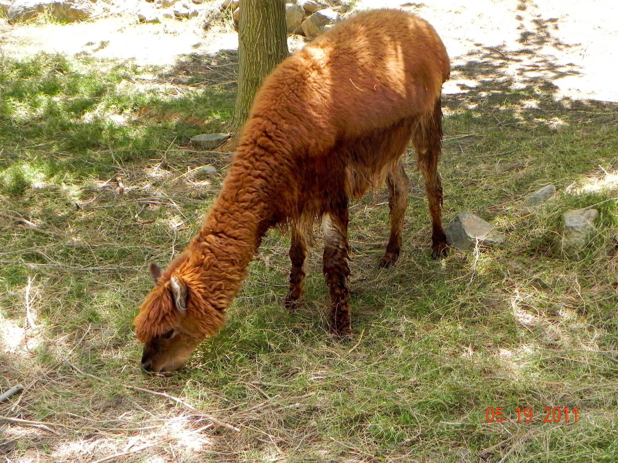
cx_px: 309
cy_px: 232
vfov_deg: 15.6
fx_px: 1696
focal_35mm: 95
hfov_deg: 20.7
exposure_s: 1/128
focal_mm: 16.9
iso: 160
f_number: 4
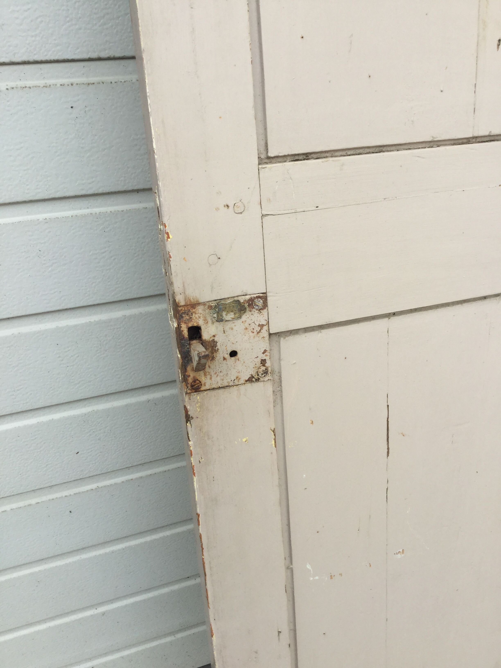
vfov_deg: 58.4
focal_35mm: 31
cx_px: 250
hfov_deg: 45.4
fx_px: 598
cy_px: 334
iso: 25
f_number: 2.4
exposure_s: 1/509
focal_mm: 3.3
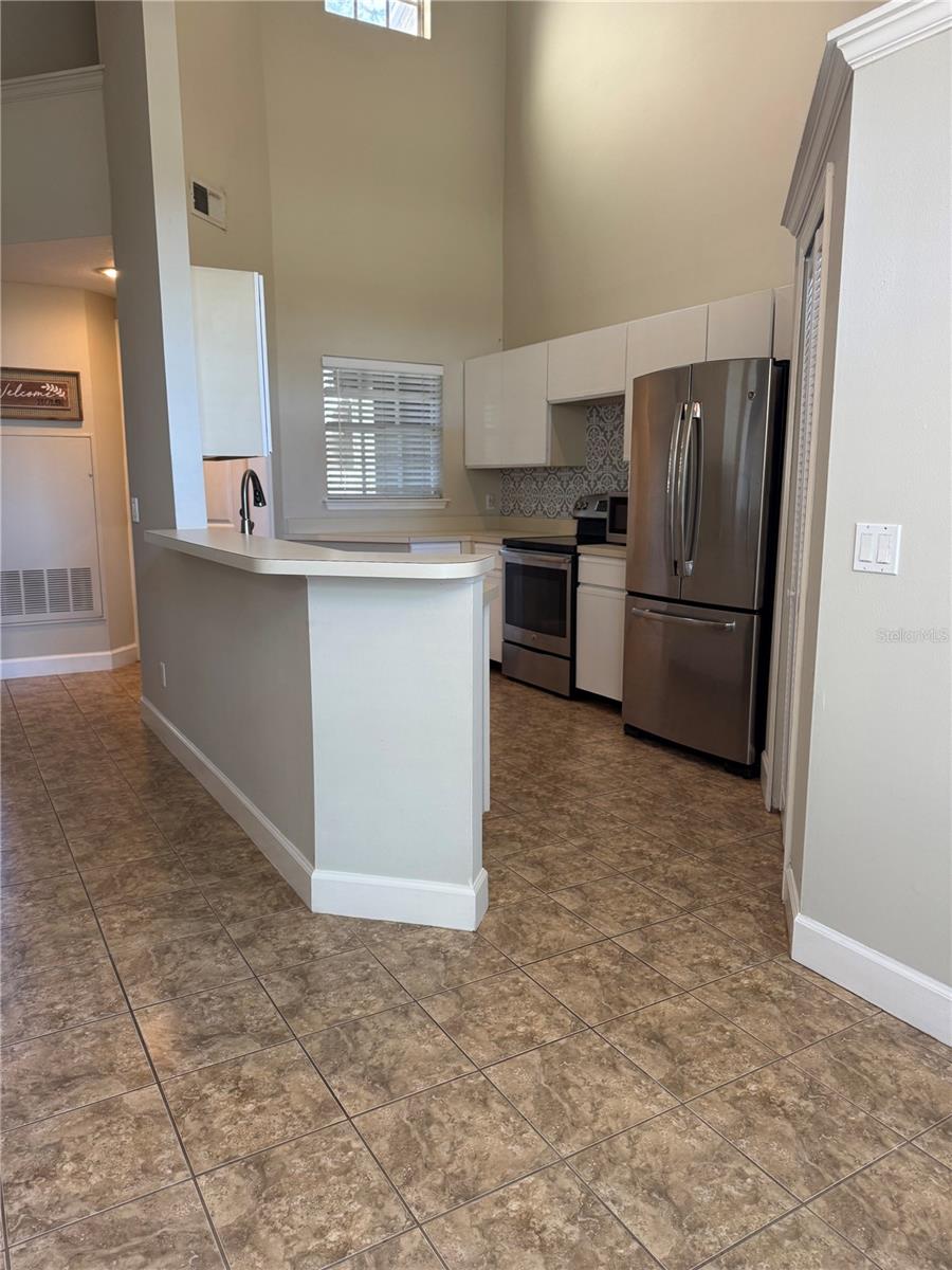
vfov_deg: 71.6
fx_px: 880
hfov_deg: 56.8
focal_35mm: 24
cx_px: 476
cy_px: 635
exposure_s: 1/60
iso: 160
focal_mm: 6.76
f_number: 1.78
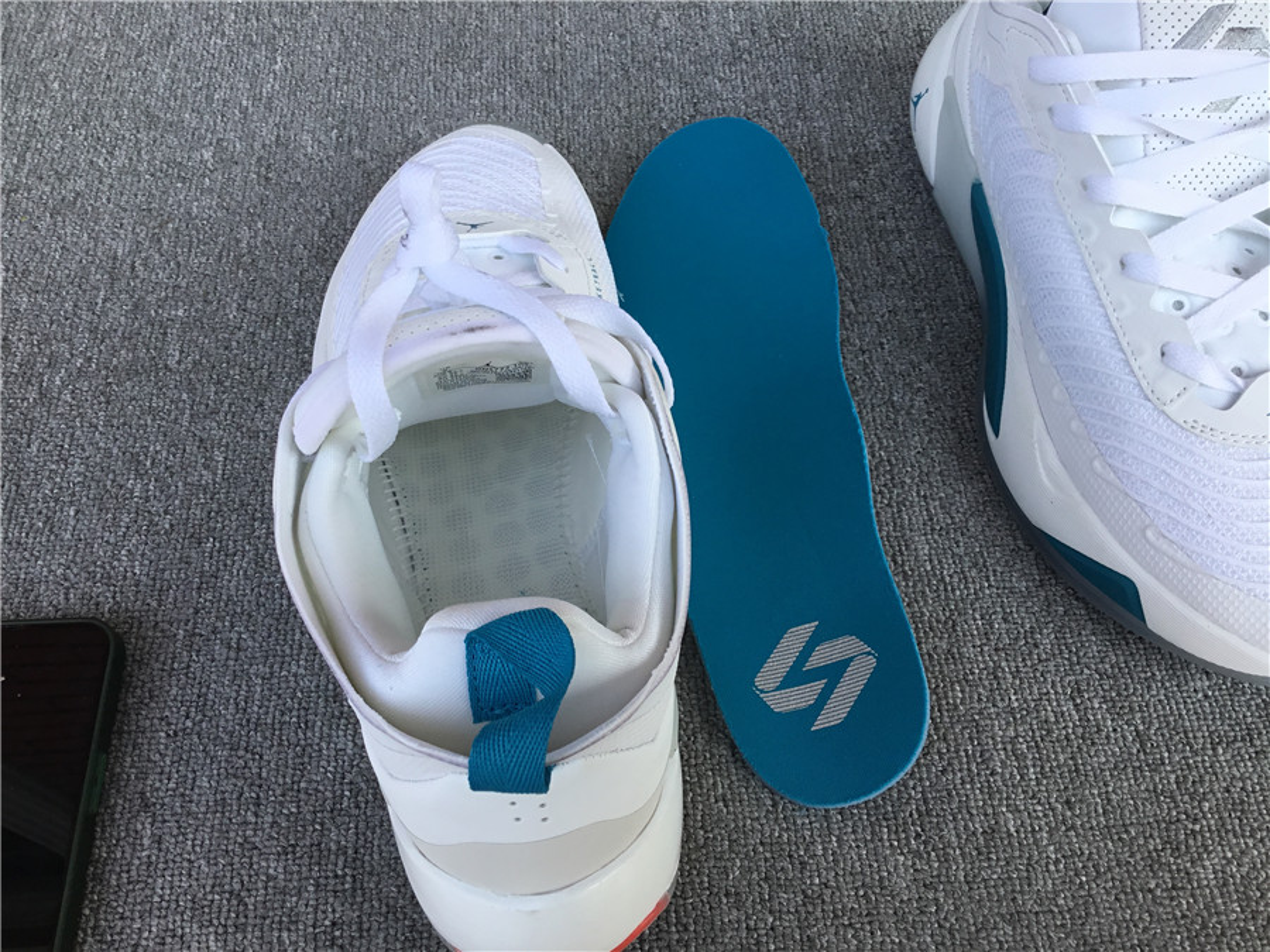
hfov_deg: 58.4
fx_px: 1137
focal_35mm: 31
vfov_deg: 45.4
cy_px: 476
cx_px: 635
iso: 25
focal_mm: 3.3
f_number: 2.4
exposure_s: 1/277
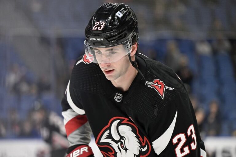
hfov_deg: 15.2
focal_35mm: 135
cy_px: 78
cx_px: 118
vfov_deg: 10.2
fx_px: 885
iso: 3200
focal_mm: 135
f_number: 2.8
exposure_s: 1/2000
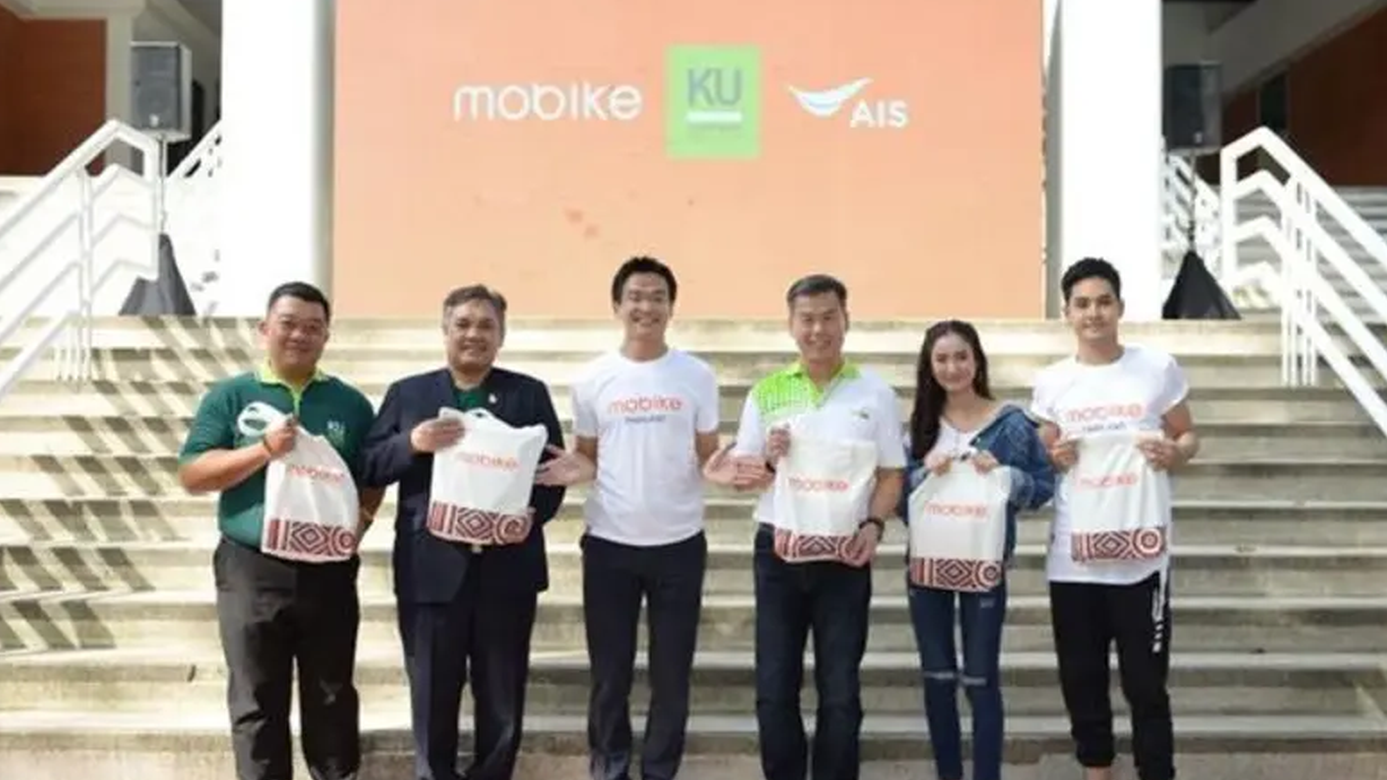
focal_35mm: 37
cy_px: 429
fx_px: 1361
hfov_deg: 54.0
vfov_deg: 32.0
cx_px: 691
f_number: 3.5
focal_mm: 35
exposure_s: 1/640
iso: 200
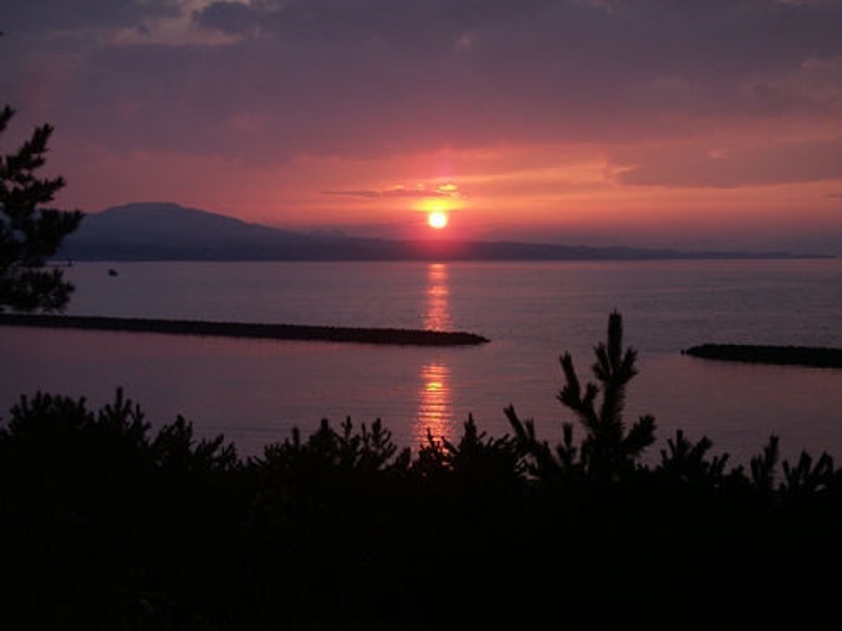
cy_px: 316
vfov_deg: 27.0
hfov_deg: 35.5
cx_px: 421
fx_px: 1313
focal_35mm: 54
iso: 50
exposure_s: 1/125
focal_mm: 11.5
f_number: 3.5
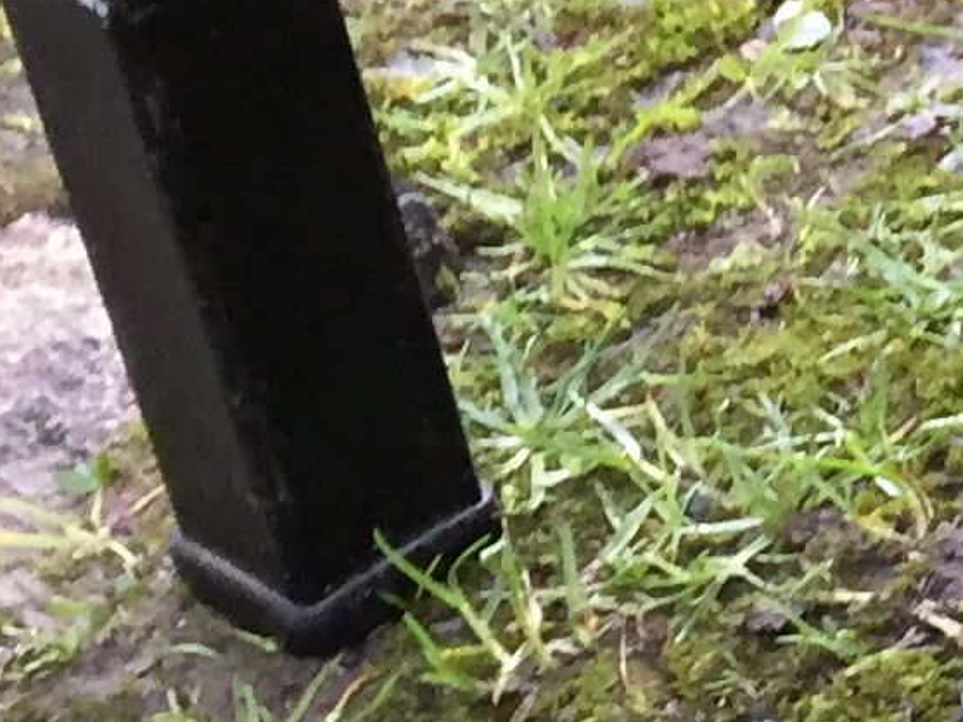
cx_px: 2258
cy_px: -66
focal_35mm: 170
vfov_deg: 8.7
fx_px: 4730
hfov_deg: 10.2
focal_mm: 4.15
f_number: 2.2
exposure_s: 1/33
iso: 125
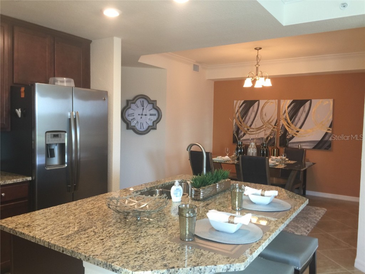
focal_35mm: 29
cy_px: 137
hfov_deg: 61.7
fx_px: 306
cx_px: 182
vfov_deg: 48.2
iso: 32
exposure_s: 1/15
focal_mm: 4.15
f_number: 2.2
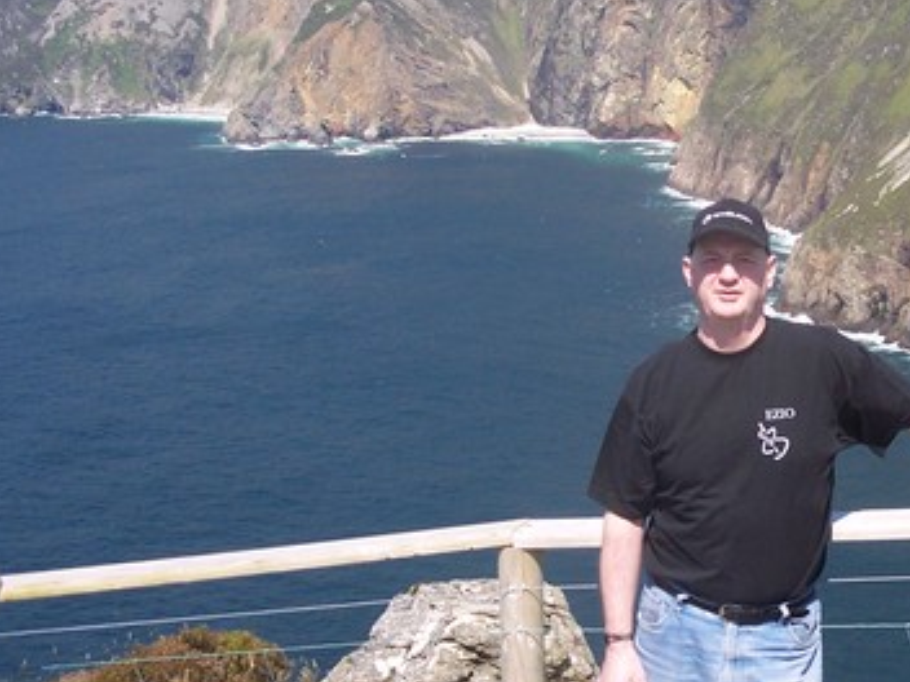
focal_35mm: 71
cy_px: 230
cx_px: 765
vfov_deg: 20.7
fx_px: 1866
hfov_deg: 26.7
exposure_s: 1/500
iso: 100
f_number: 4
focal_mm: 8
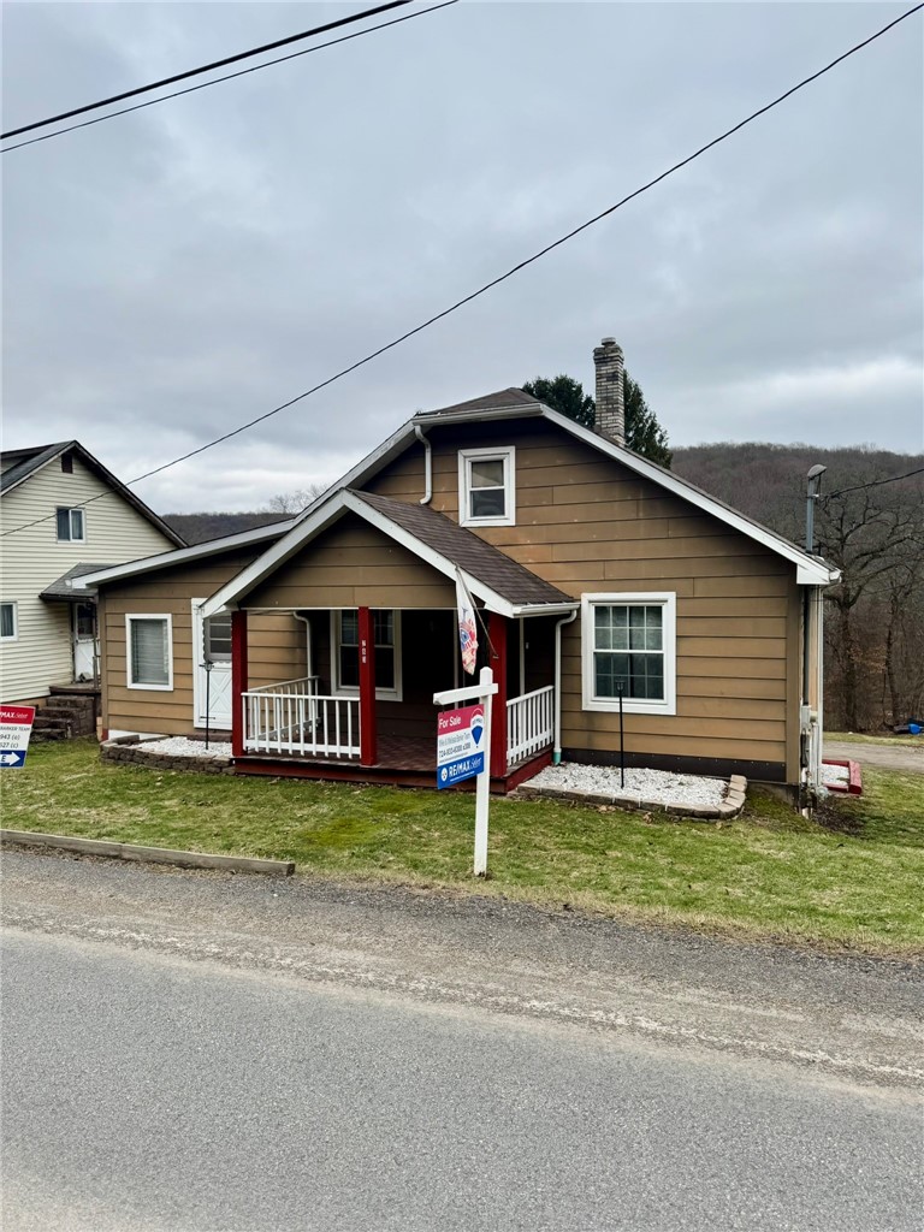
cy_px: 616
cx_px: 462
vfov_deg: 71.6
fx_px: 854
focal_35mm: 24
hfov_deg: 56.8
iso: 80
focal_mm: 6.76
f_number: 1.78
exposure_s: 1/2331
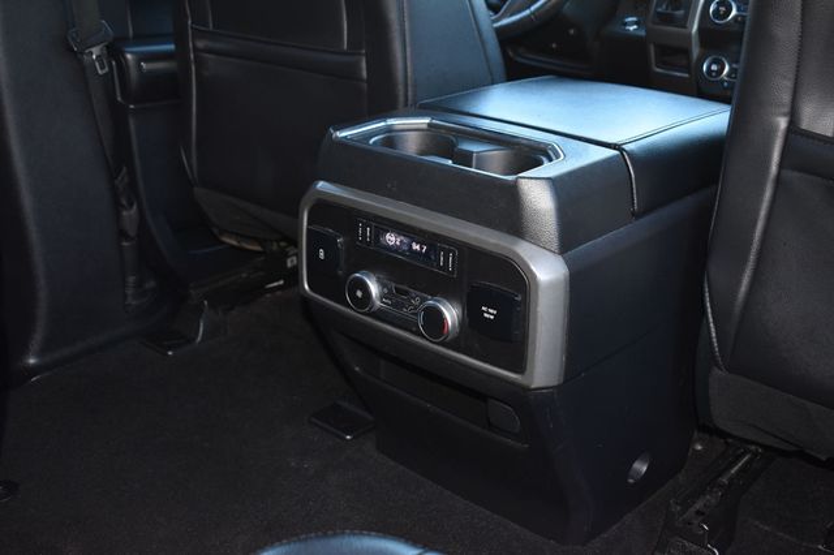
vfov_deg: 33.0
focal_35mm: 40
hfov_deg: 47.9
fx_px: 938
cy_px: 278
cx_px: 417
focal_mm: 27
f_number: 5
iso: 800
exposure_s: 1/100
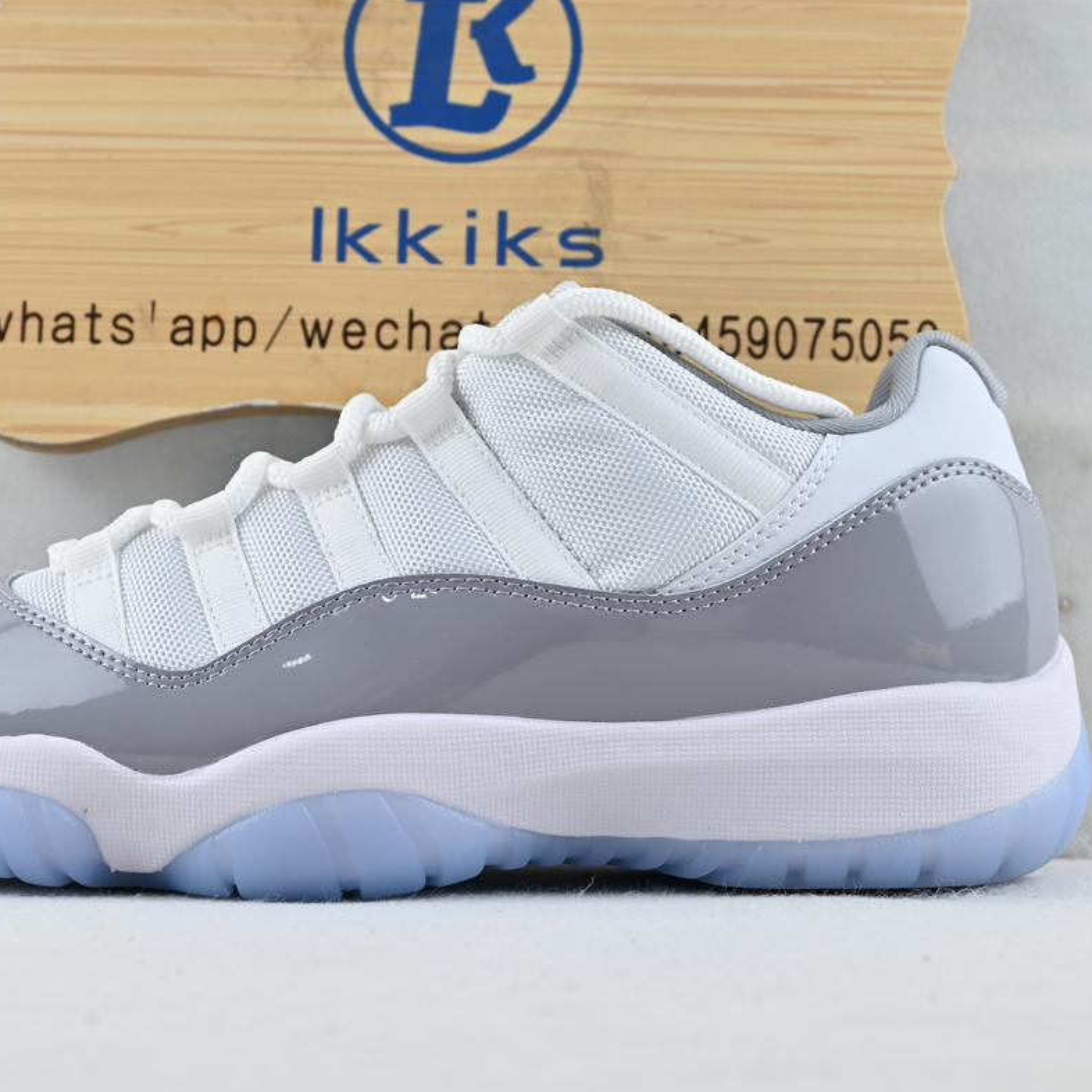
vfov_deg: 28.0
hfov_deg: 27.9
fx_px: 2189
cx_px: 420
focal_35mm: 61
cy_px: 553
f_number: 5
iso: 100
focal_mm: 31.5
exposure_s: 1/50
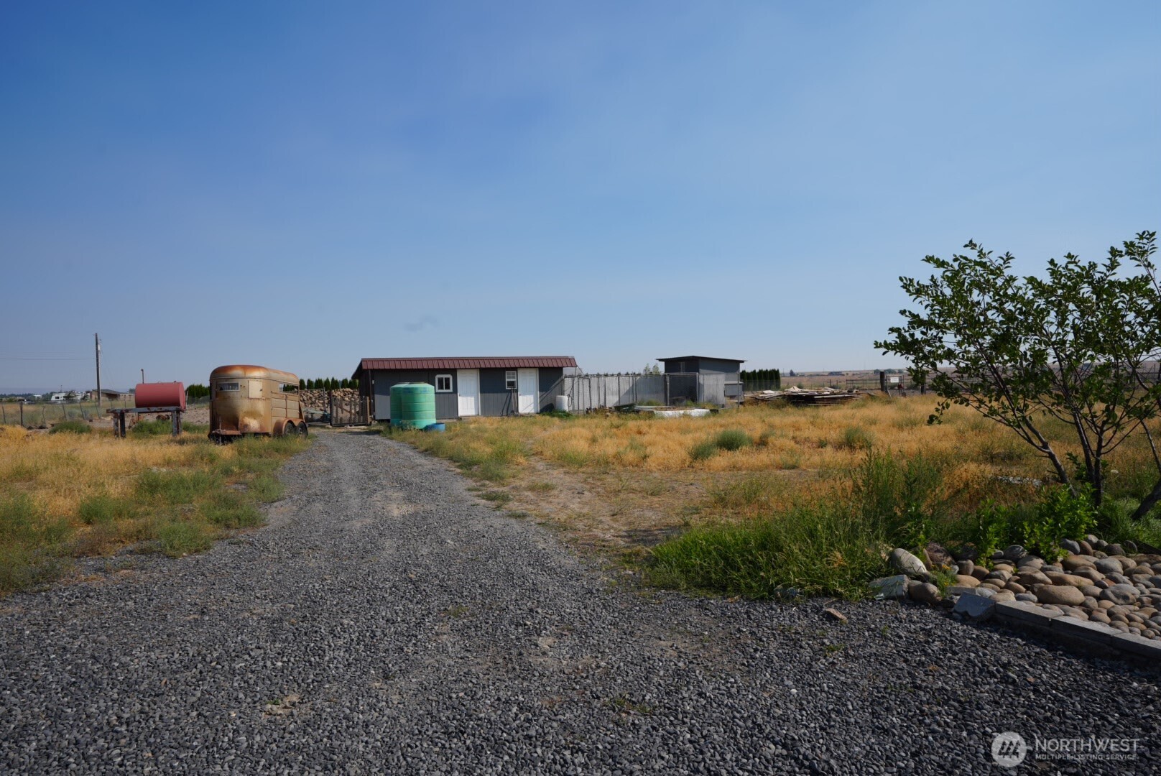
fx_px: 710
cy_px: 388
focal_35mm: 22
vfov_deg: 57.3
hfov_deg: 78.5
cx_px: 580
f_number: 10
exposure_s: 1/250
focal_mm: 22
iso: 100
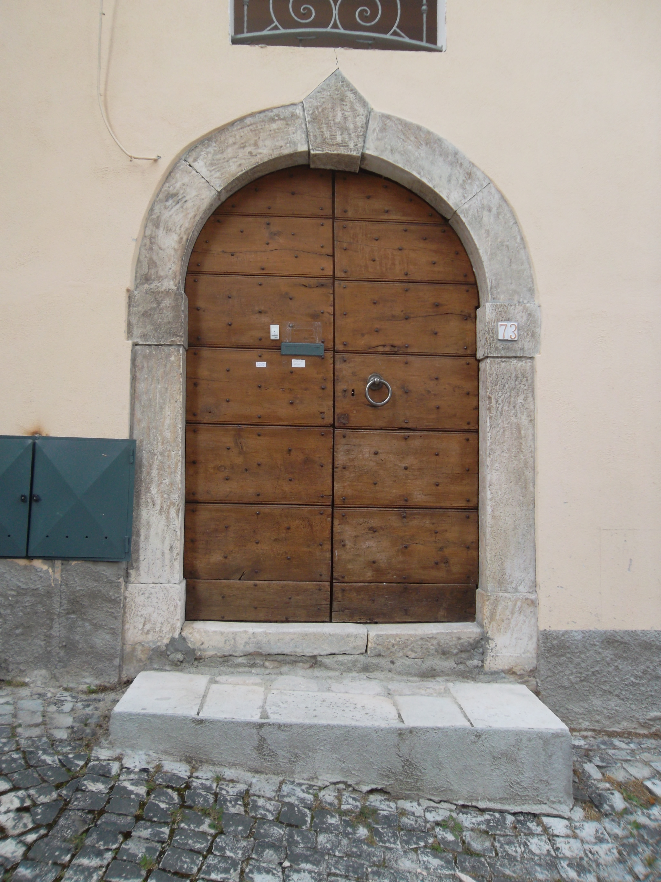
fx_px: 687
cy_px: 441
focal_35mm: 27
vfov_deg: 65.3
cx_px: 330
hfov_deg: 51.4
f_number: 3.5
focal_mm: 4.9
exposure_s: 1/75
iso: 80
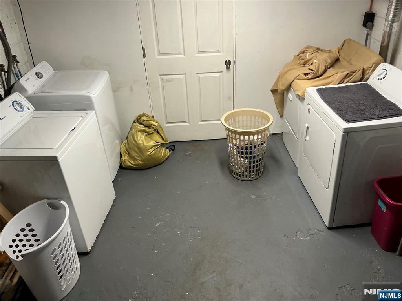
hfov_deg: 63.4
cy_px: 150
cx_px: 201
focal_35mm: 28
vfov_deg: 49.7
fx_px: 325
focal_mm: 3
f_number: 1.8
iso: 125
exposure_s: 1/60
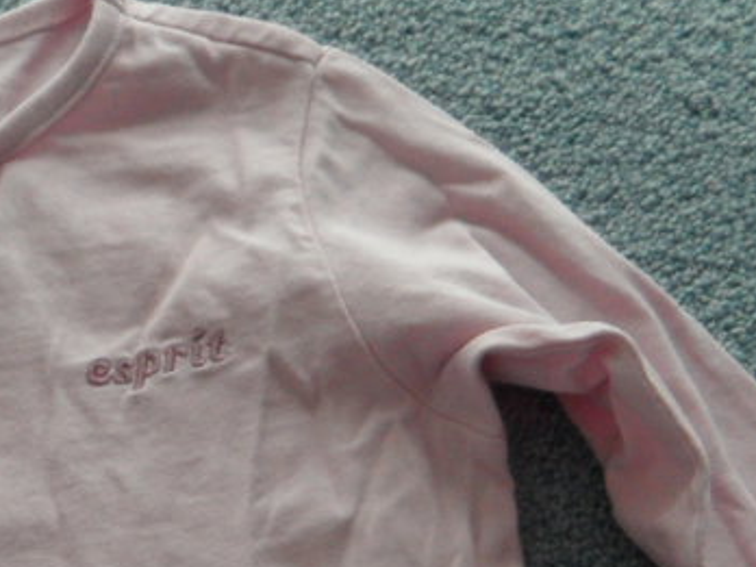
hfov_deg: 20.4
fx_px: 2009
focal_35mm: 92
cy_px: 902
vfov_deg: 14.7
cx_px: -66
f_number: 2.9
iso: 80
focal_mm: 4.1
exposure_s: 1/250
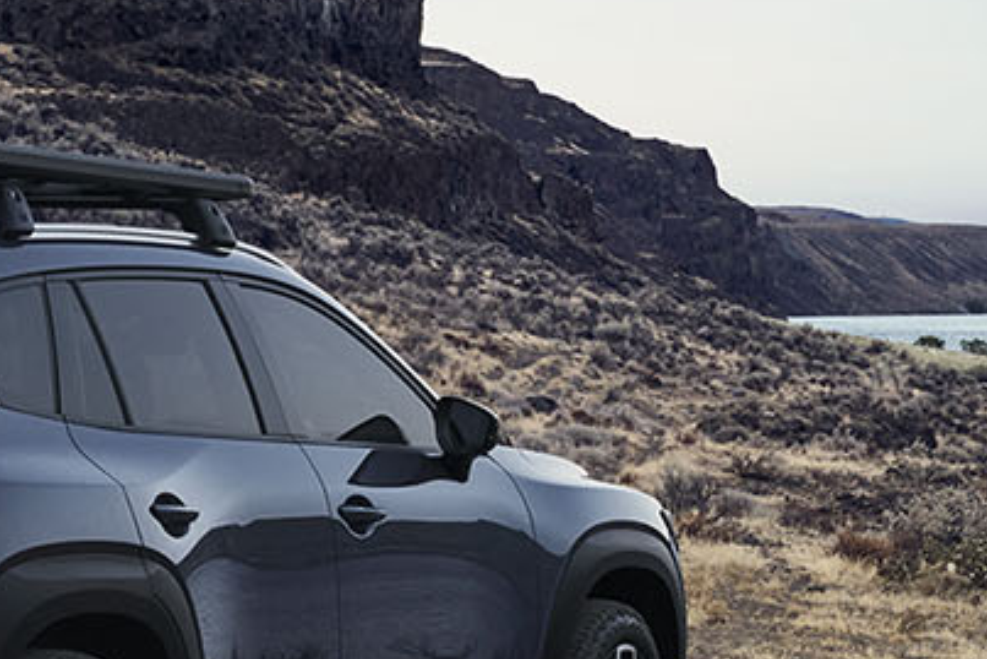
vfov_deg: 9.6
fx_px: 3922
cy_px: 414
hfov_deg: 14.3
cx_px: 576
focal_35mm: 143
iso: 125
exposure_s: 1/8
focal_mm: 30
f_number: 8
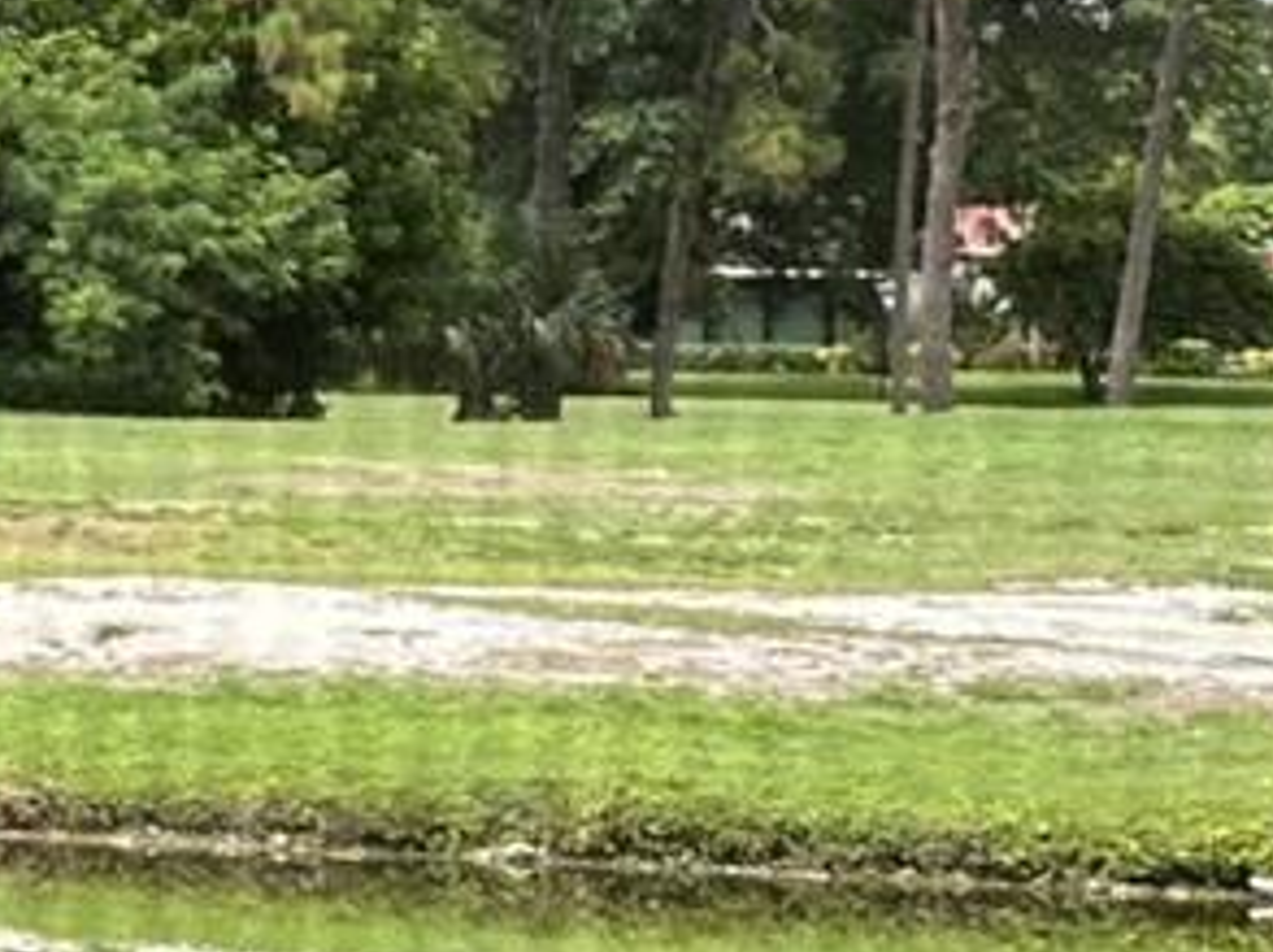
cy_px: 417
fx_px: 6171
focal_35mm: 168
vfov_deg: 8.8
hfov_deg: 9.7
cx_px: -2211
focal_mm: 6.86
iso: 80
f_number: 1.78
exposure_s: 1/1845
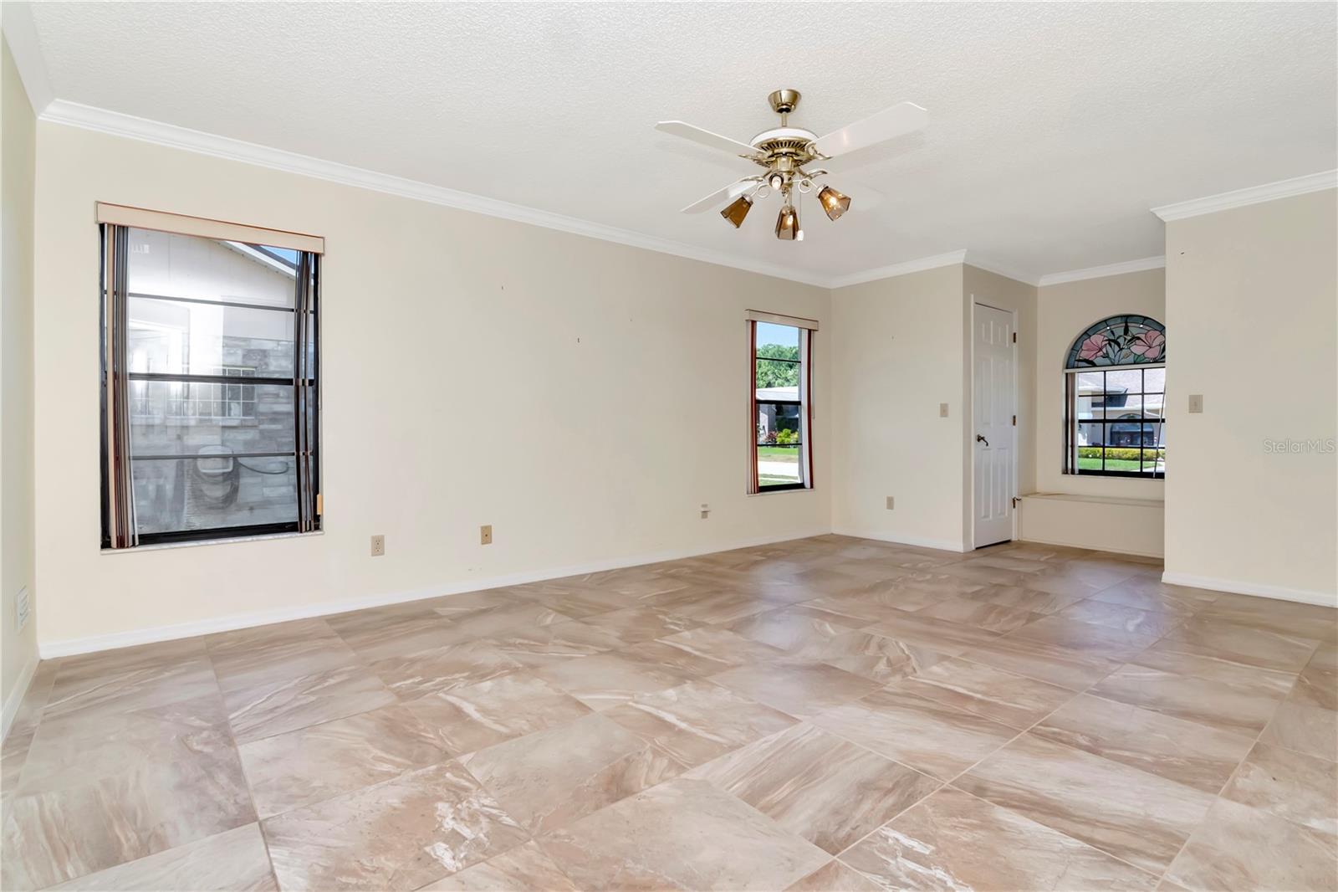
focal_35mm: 16
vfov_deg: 72.0
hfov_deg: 95.0
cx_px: 669
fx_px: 613
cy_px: 446
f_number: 11
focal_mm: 11
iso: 1000
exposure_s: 1/200
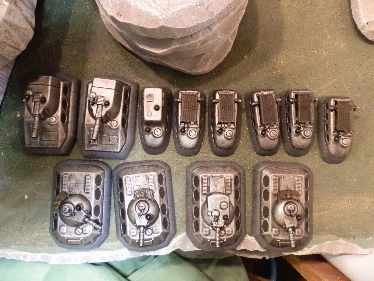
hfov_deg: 63.4
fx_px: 303
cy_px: 140
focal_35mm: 28
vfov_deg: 49.7
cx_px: 187
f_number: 3.1
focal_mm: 5
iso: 800
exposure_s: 1/30
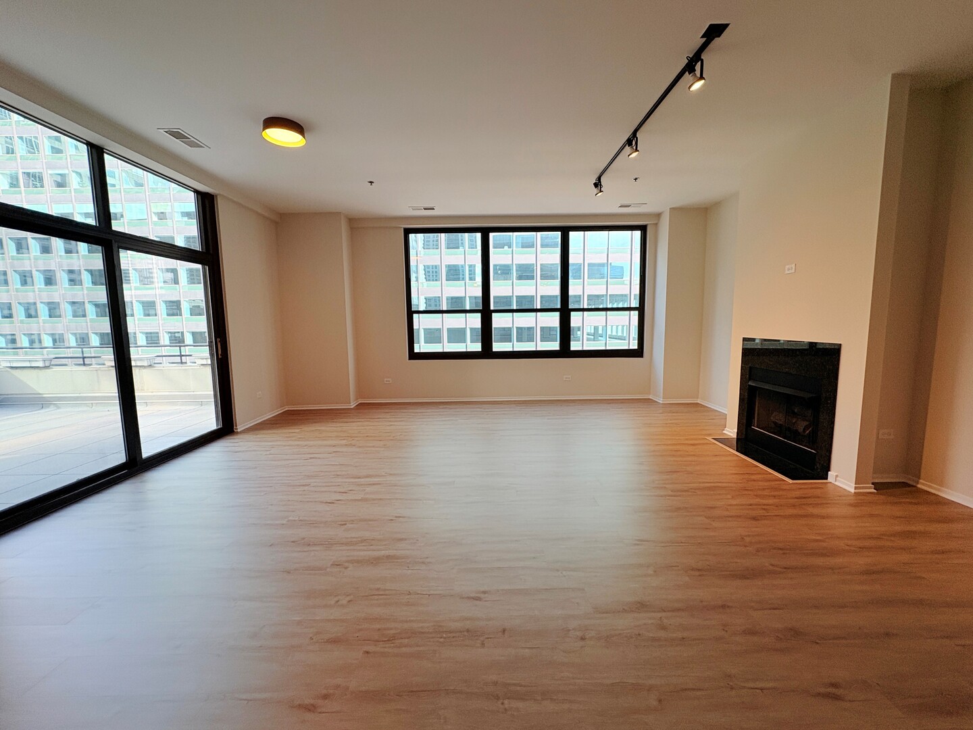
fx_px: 394
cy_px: 365
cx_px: 486
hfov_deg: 102.1
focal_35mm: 14
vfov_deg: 85.7
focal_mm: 2.22
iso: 40
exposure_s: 1/126
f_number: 2.2
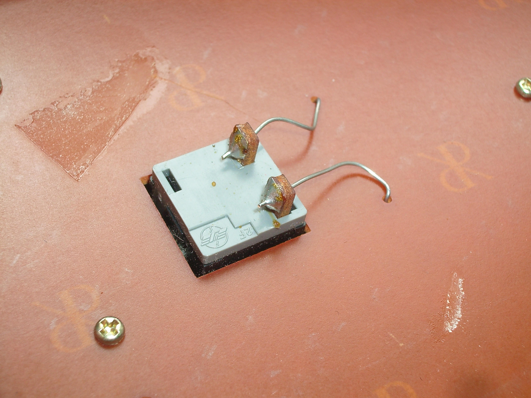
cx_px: 266
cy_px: 199
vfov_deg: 23.7
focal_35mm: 62
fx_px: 951
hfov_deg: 31.2
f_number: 5.6
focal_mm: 10.2
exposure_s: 1/60
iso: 80
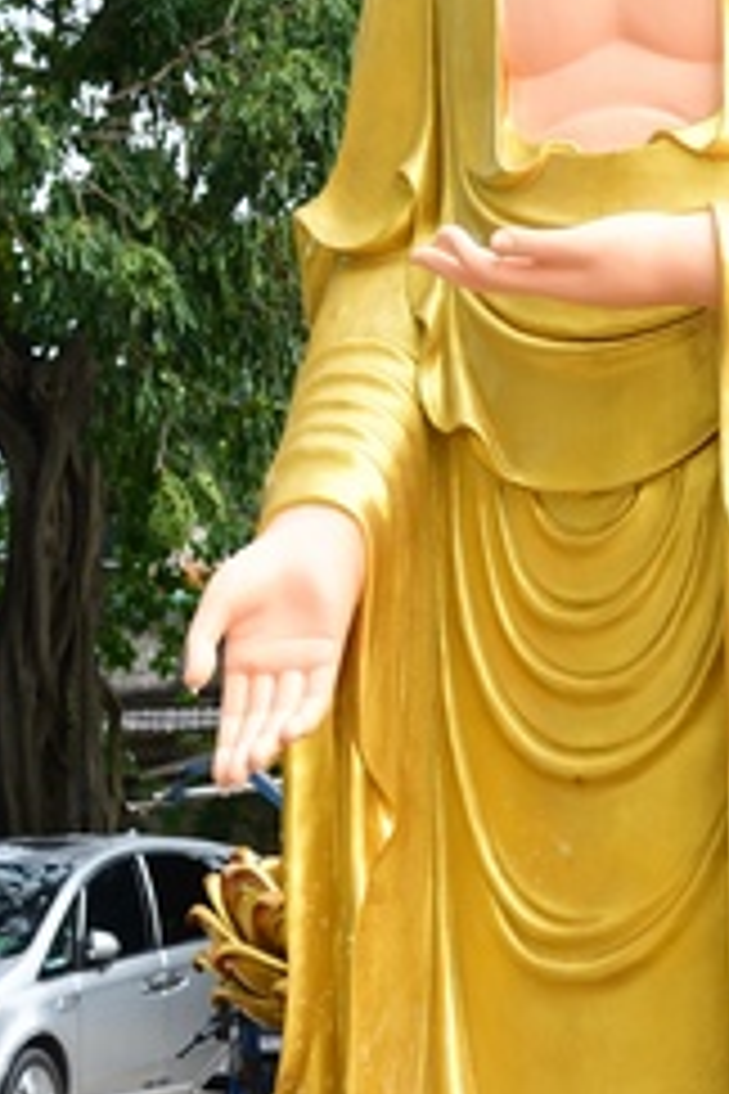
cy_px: 365
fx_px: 4070
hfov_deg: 10.2
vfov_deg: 15.3
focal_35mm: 134
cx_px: 693
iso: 200
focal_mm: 50
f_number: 6.3
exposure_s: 1/200
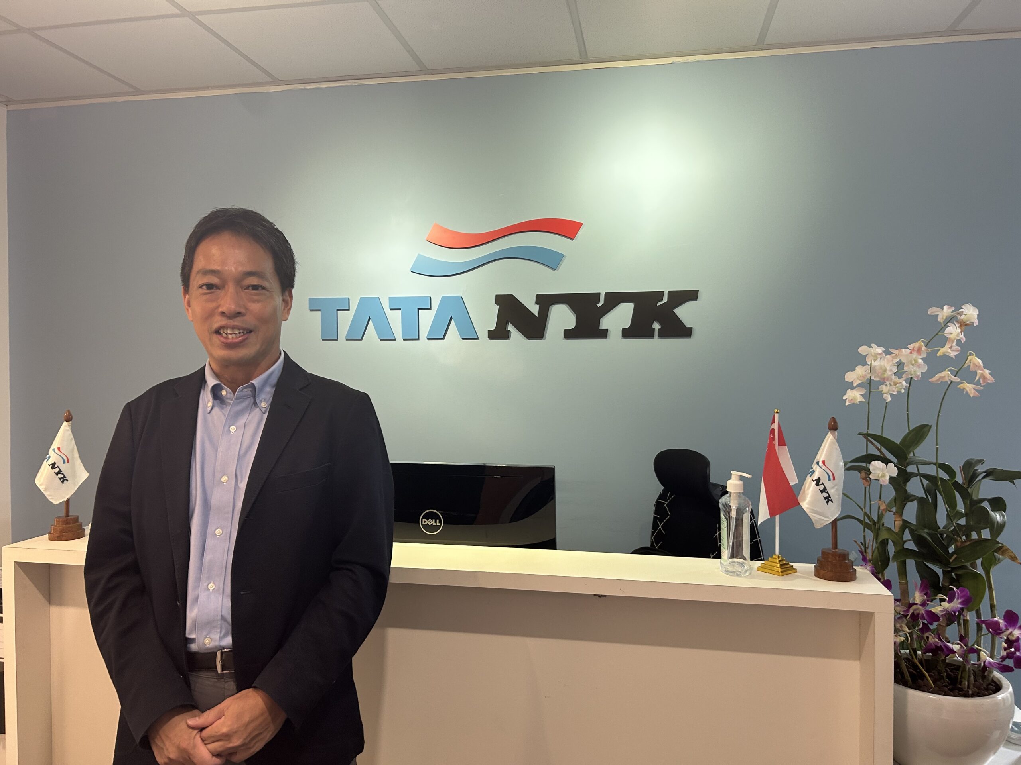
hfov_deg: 67.3
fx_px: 767
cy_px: 382
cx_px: 510
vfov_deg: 53.1
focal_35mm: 26
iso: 100
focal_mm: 5.7
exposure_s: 1/50
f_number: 1.5
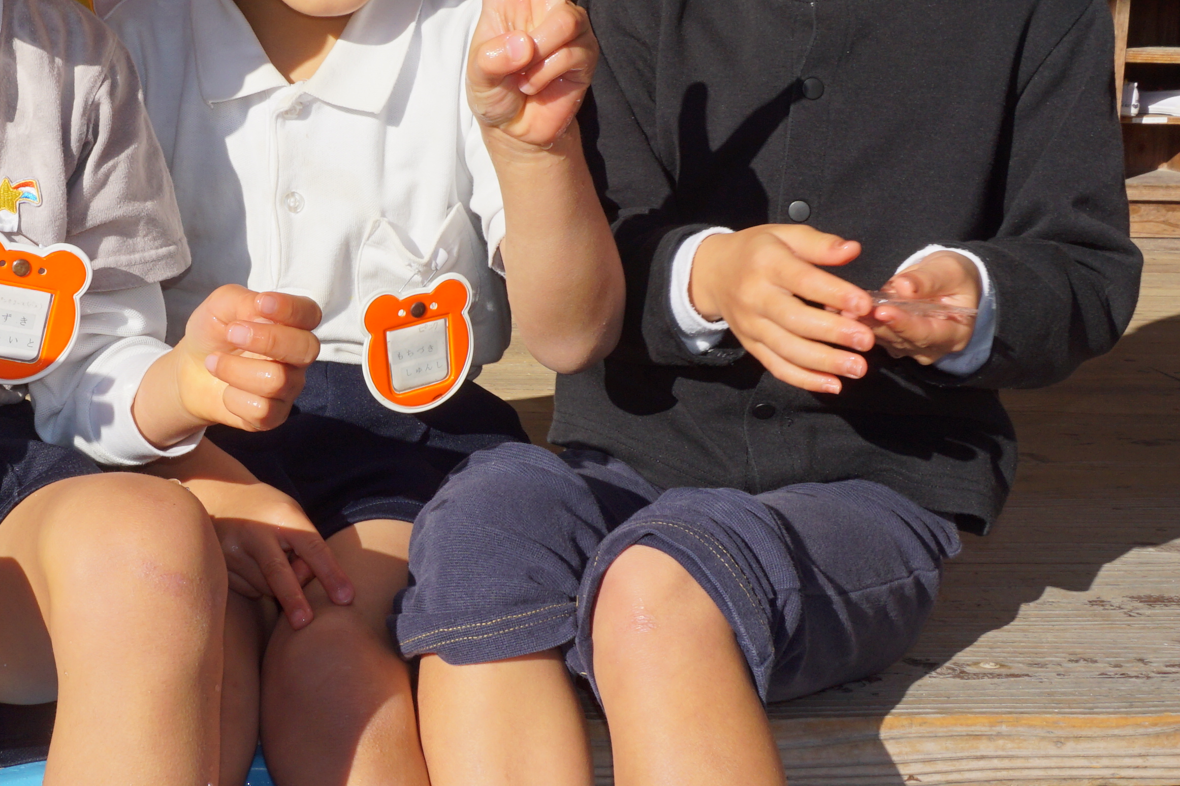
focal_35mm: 62
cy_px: 286
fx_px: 2032
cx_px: 247
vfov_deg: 21.8
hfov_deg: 31.6
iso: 100
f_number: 13
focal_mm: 16
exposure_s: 1/160
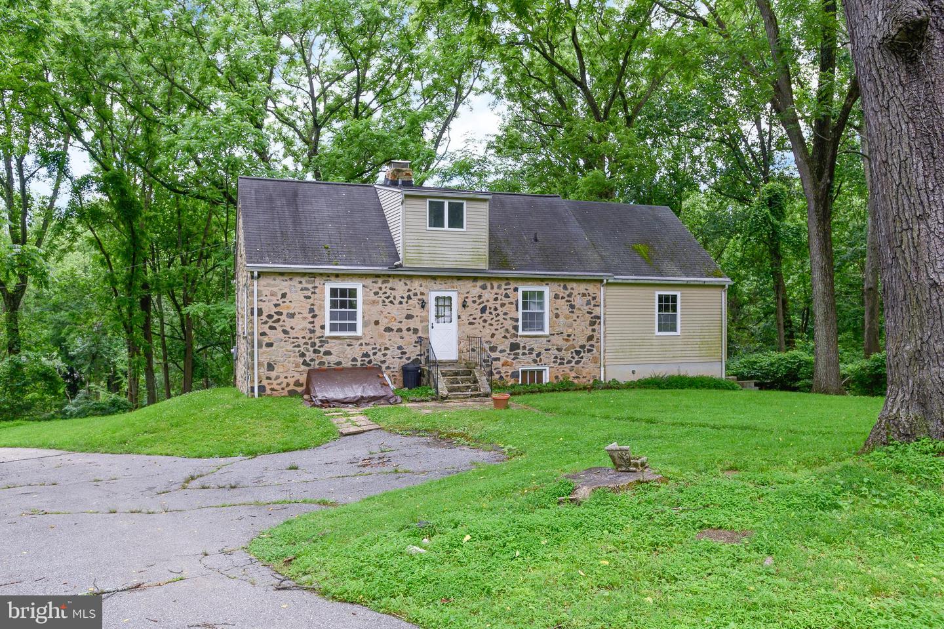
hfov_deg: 69.4
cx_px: 472
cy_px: 314
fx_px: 682
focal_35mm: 26
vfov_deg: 49.5
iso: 320
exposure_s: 1/320
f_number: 8
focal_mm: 26
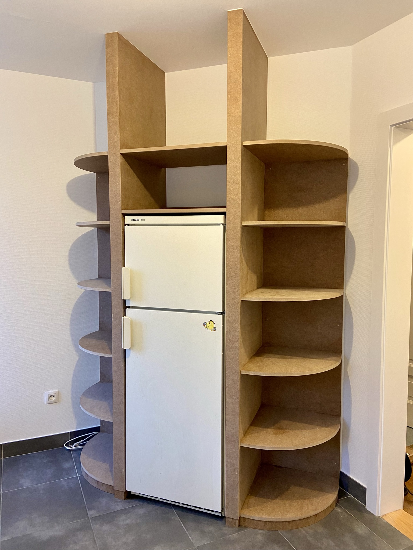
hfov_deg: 53.1
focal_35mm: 26
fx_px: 414
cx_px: 206
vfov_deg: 67.3
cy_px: 275
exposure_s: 1/50
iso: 200
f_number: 1.8
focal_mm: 4.25
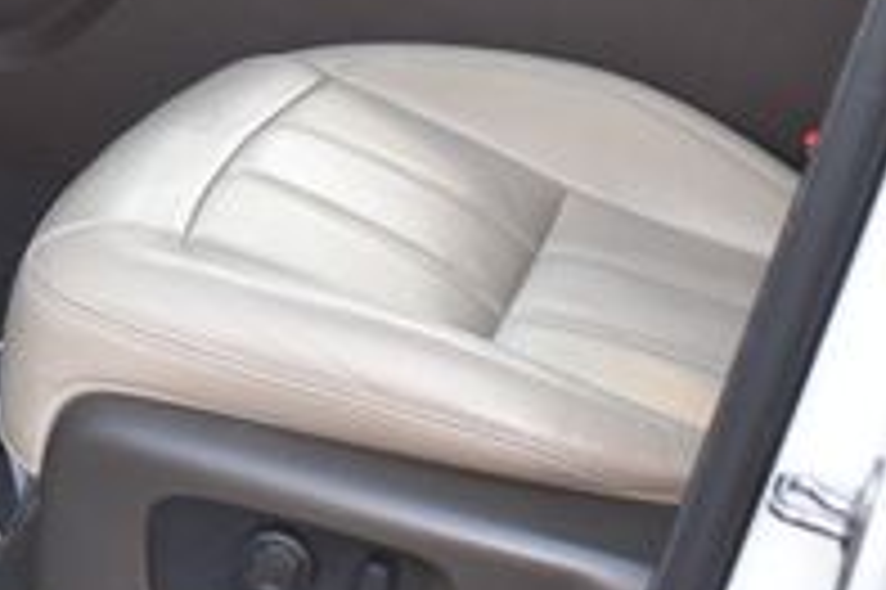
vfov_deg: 11.2
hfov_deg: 16.3
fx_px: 2991
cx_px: -117
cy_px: 23
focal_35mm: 122
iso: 800
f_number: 4
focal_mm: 25
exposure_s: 1/60
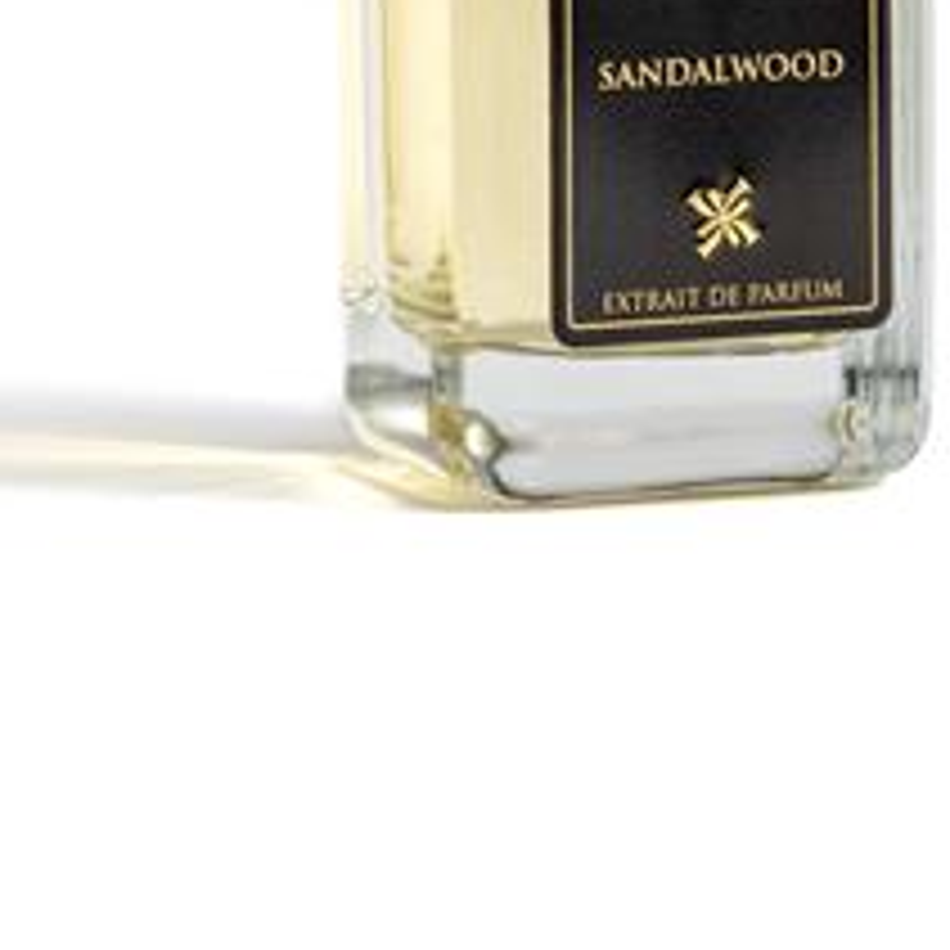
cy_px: -189
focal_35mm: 254
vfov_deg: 6.8
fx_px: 7887
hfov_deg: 6.9
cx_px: 662
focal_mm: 105
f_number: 16
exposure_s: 1/160
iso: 100
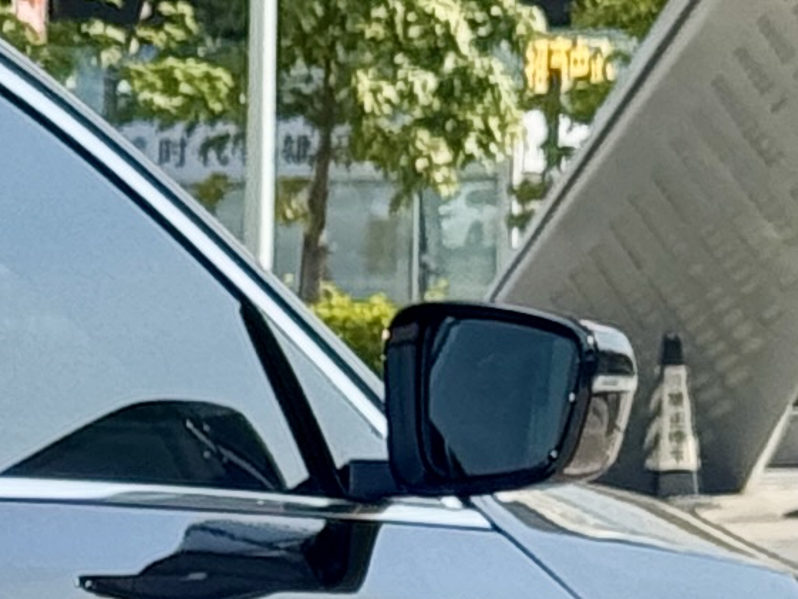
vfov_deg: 4.3
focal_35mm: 345
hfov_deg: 5.4
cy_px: 945
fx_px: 7955
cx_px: -1735
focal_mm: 6.76
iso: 64
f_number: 1.78
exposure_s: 1/2110
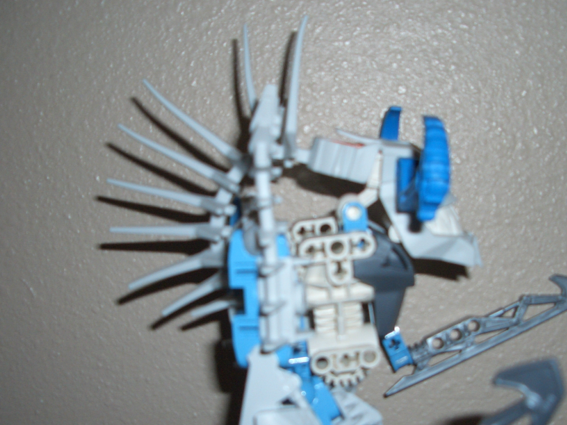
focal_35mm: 45
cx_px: 325
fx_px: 737
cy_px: 271
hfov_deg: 42.0
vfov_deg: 32.0
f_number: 2.6
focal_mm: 5.8
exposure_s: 1/60
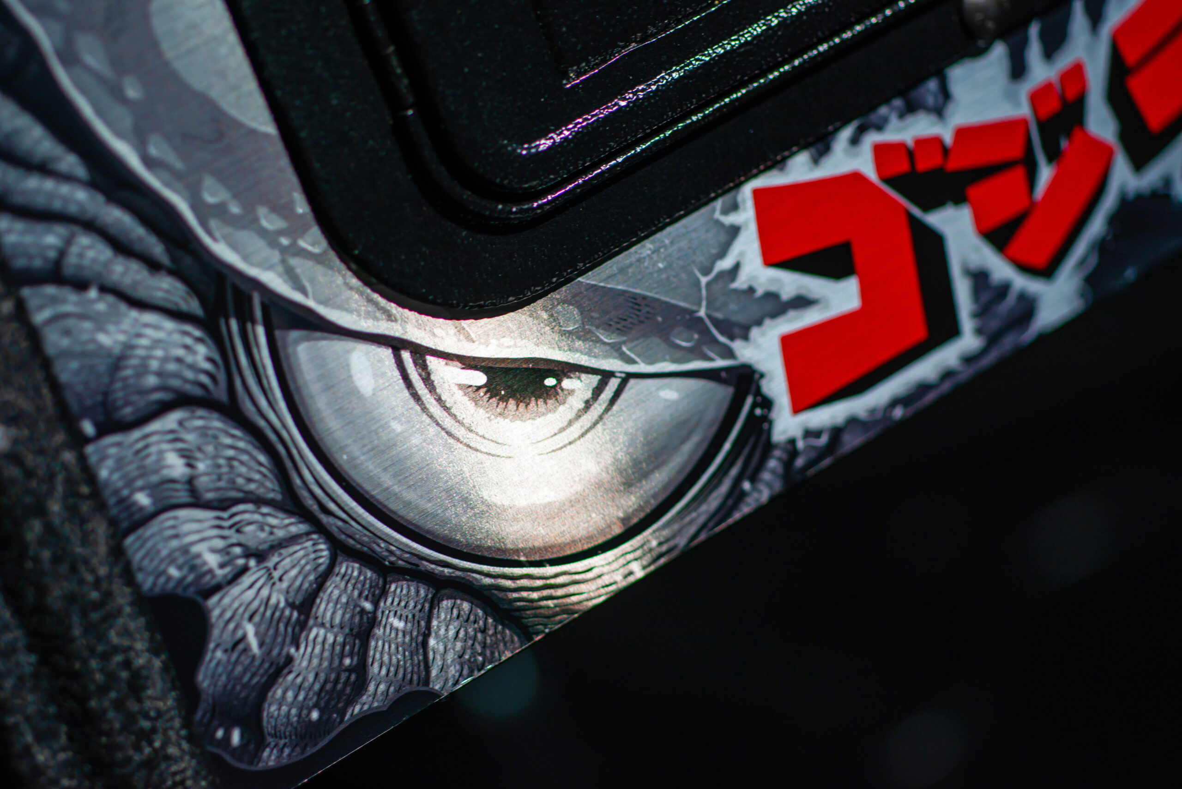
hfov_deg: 23.9
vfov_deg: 16.1
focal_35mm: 85
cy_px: 394
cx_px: 591
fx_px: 2792
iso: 320
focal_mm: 85
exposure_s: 1/80
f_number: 3.2
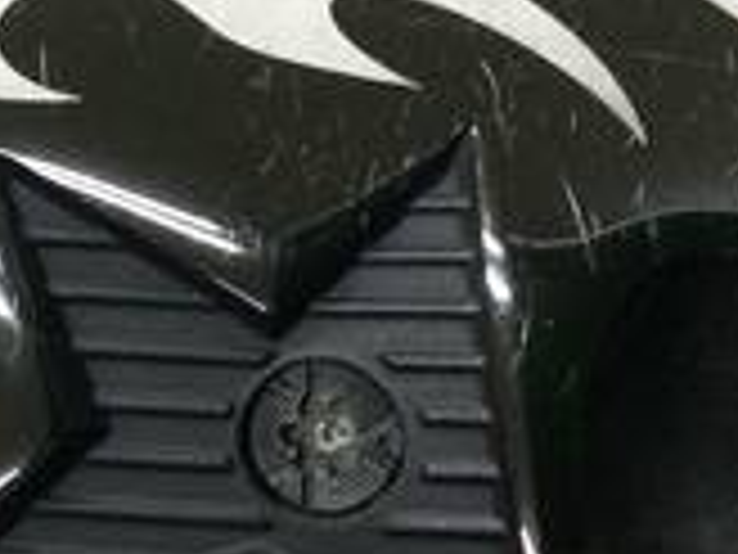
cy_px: 176
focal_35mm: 121
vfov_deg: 12.2
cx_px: -22
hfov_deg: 15.9
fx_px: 2580
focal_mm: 3.3
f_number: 2.4
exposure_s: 1/30
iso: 100
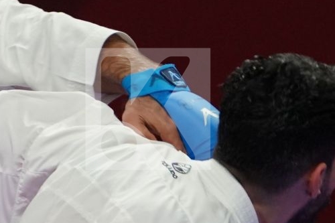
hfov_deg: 1.5
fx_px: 12493
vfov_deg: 1.0
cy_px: 109
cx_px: -79
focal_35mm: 1343
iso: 2500
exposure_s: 1/1000
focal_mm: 249
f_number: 4
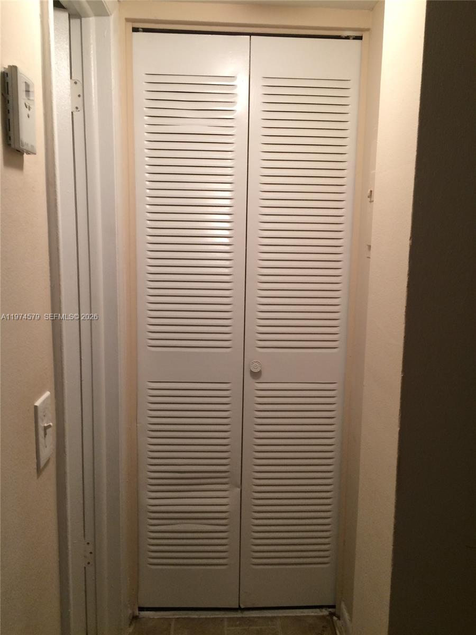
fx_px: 532
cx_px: 238
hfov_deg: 48.2
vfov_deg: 61.7
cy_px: 318
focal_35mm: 29
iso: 80
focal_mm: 4.15
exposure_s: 1/30
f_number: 2.2
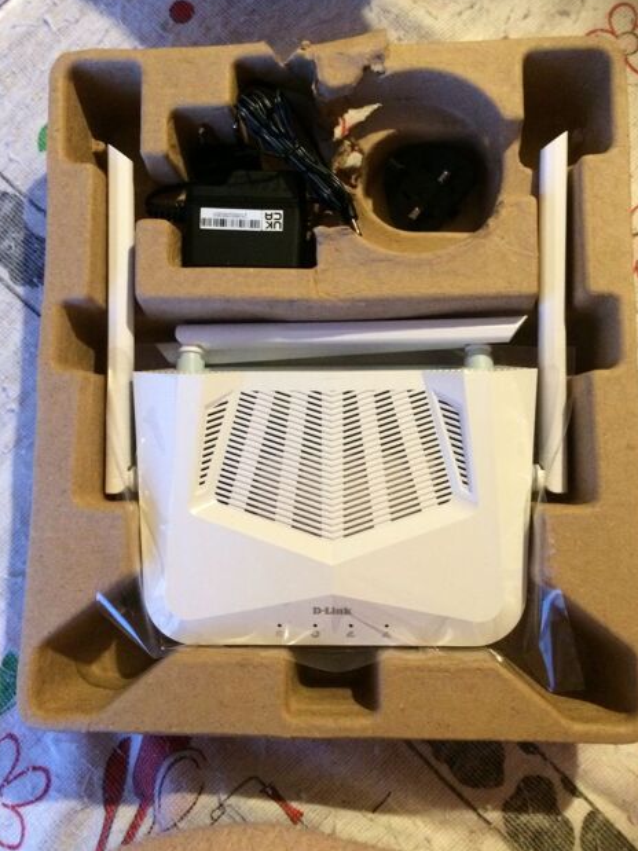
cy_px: 414
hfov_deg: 46.8
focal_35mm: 30
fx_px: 737
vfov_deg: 60.0
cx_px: 319
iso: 320
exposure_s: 1/17
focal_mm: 4.15
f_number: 2.2
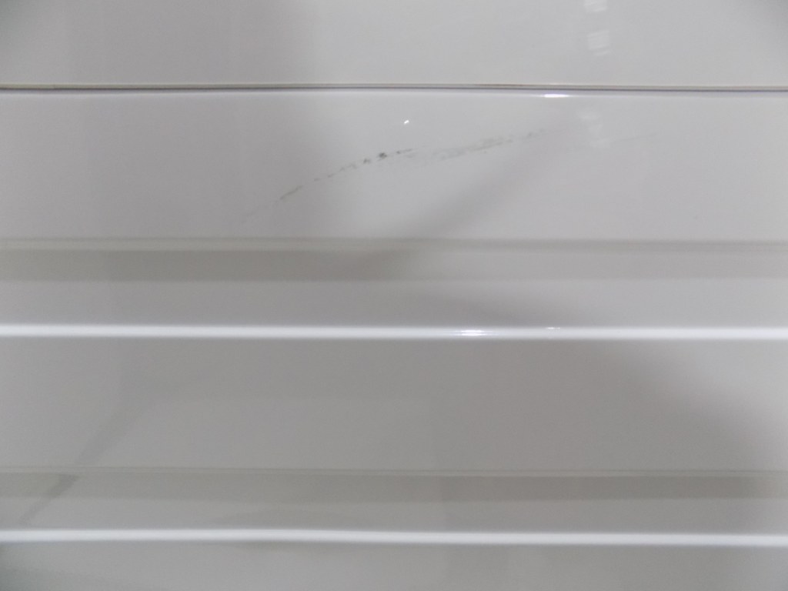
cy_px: 296
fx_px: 524
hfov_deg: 73.9
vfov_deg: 58.9
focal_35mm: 23
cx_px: 394
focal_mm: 4
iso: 220
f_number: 3.1
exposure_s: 1/30
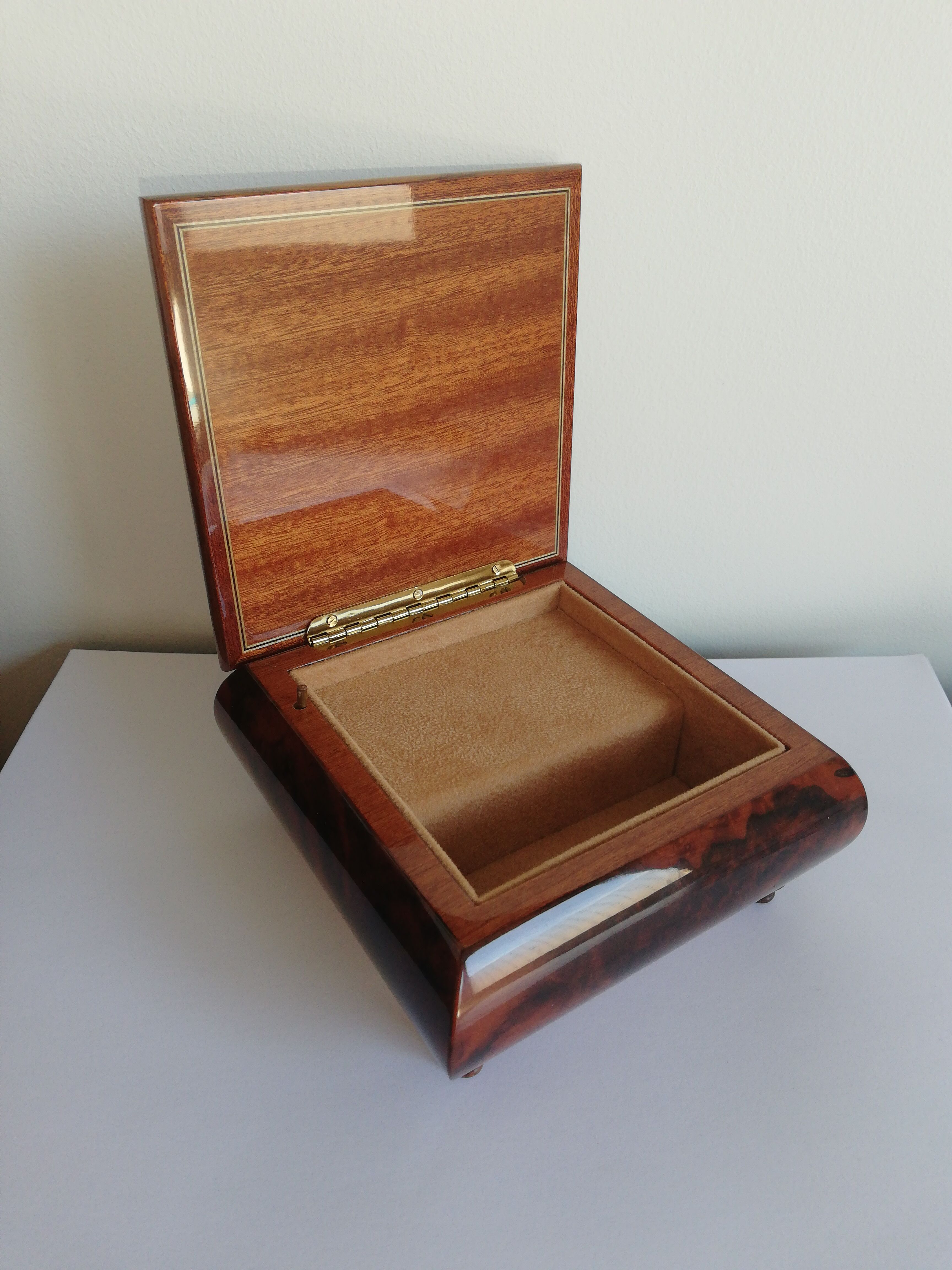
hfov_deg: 53.1
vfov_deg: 67.3
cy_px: 635
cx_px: 476
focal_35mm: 26
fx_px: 953
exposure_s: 1/50
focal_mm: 3.81
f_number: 2.2
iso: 100
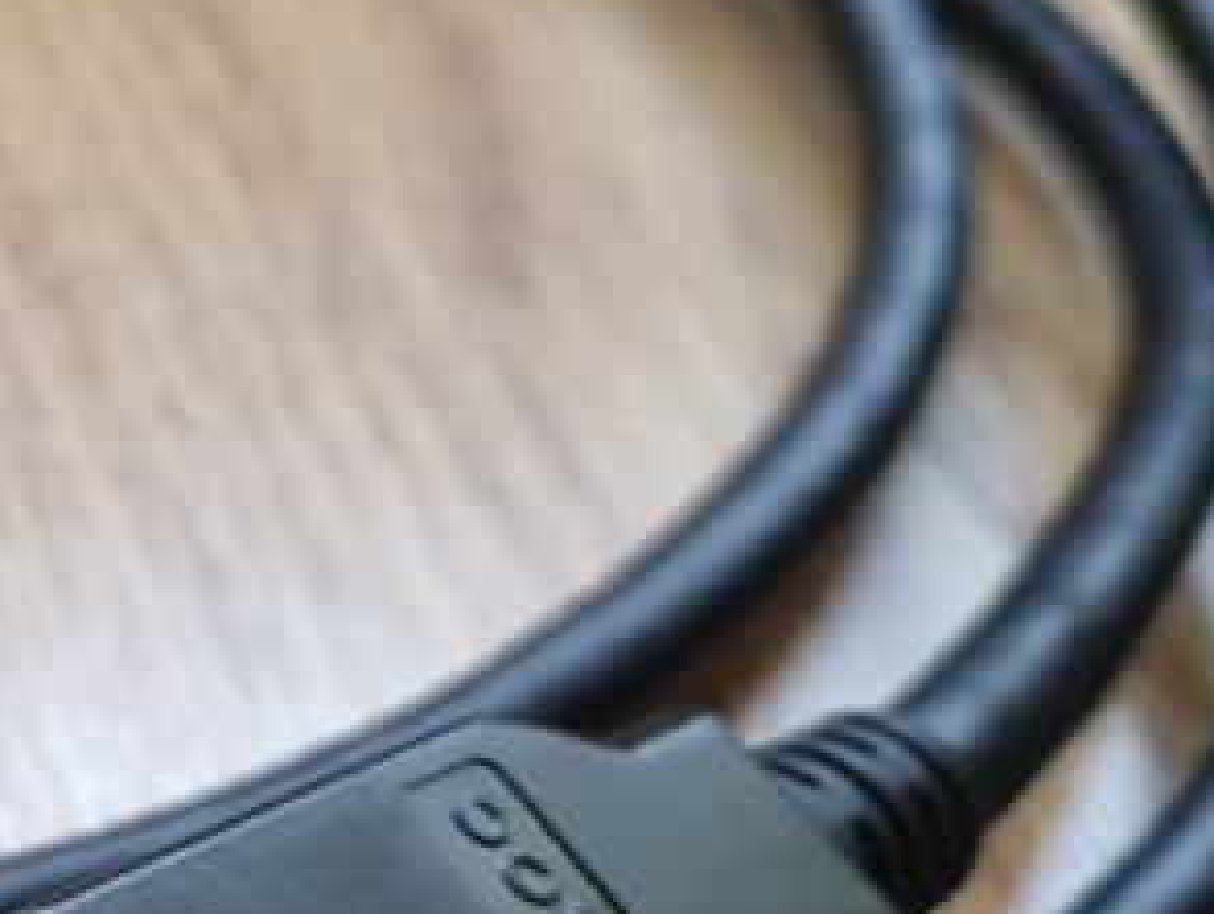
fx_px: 3090
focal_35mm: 88
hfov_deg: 19.7
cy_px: 403
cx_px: -523
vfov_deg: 16.8
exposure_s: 1/50
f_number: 1.8
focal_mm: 5.4
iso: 400
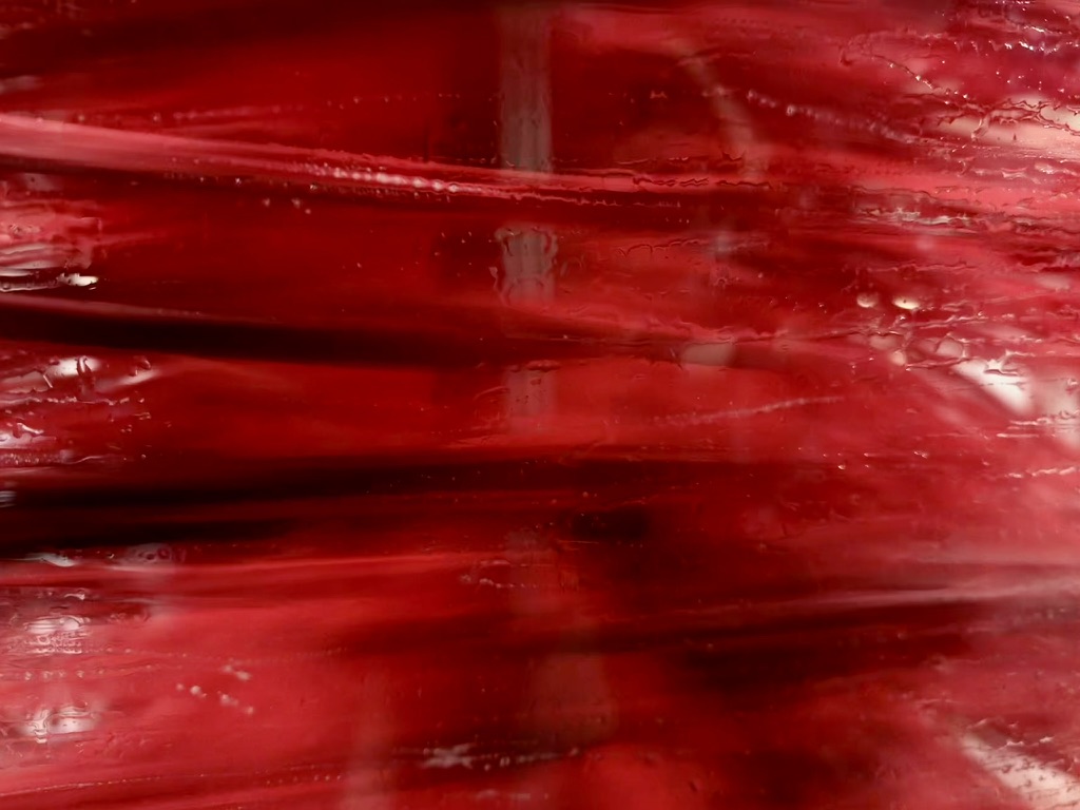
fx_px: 749
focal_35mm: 24
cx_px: 540
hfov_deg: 71.6
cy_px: 405
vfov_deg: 56.8
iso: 1000
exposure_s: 1/33
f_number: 1.78
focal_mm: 6.76
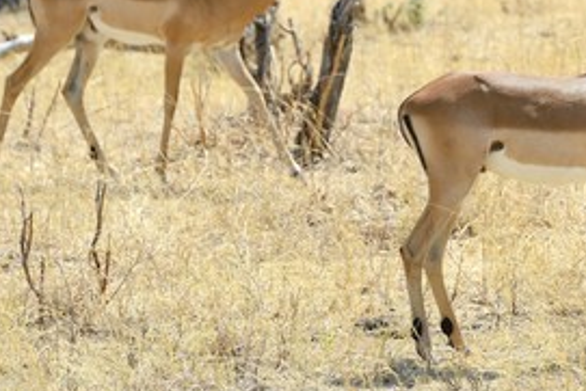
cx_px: 417
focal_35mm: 434
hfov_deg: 4.7
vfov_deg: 3.2
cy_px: 102
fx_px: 7068
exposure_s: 1/500
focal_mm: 280
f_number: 7.1
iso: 200
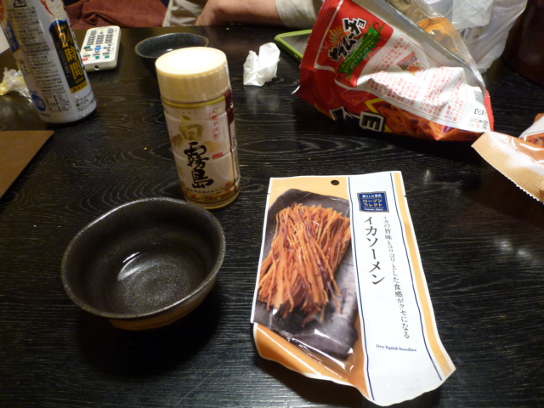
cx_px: 272
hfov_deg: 71.6
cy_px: 204
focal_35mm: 24
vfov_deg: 56.8
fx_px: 377
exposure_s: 1/6
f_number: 3.3
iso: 200
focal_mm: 4.3
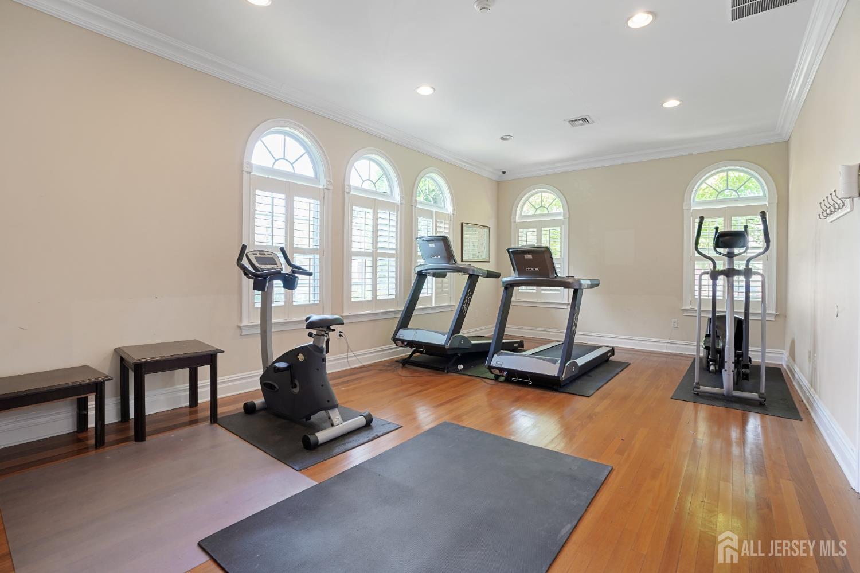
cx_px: 430
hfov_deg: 96.8
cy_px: 286
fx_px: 382
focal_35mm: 16
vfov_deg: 73.7
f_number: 7.1
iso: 800
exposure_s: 1/10
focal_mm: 16
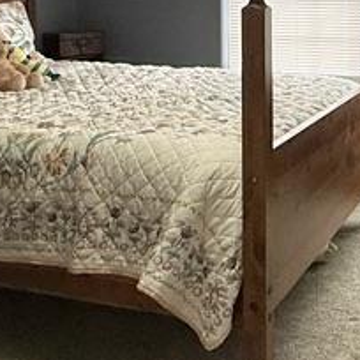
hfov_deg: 26.9
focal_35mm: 62
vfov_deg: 26.1
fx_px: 729
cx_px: 312
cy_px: -9
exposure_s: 1/120
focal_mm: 2.22
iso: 320
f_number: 2.2
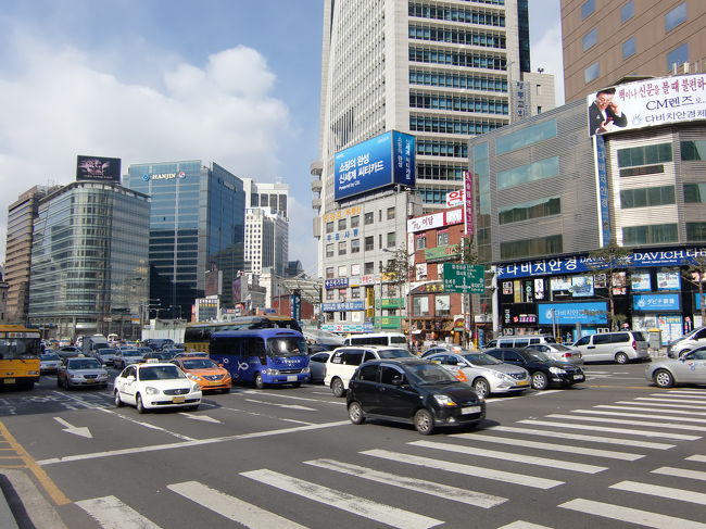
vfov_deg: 49.7
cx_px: 353
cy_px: 264
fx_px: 571
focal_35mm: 28
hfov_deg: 63.5
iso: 64
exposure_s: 1/200
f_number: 7
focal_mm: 4.9
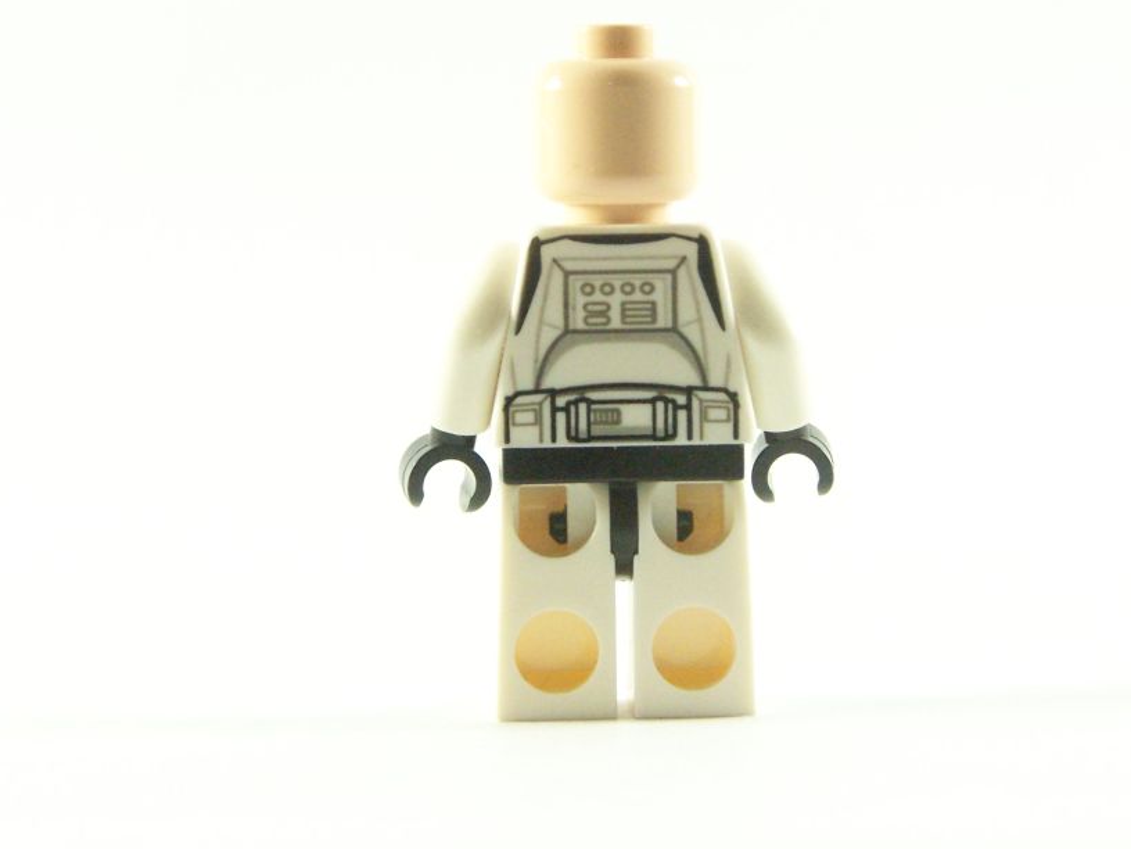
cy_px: 329
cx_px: 631
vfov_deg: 12.5
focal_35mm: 118
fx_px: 3855
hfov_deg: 16.7
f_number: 4
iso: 400
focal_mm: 15.6
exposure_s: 1/60
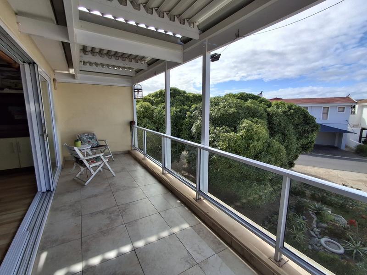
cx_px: 184
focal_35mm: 16
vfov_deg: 78.1
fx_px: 170
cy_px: 138
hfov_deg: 94.5
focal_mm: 1.64
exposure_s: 1/2433
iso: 40
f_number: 2.2
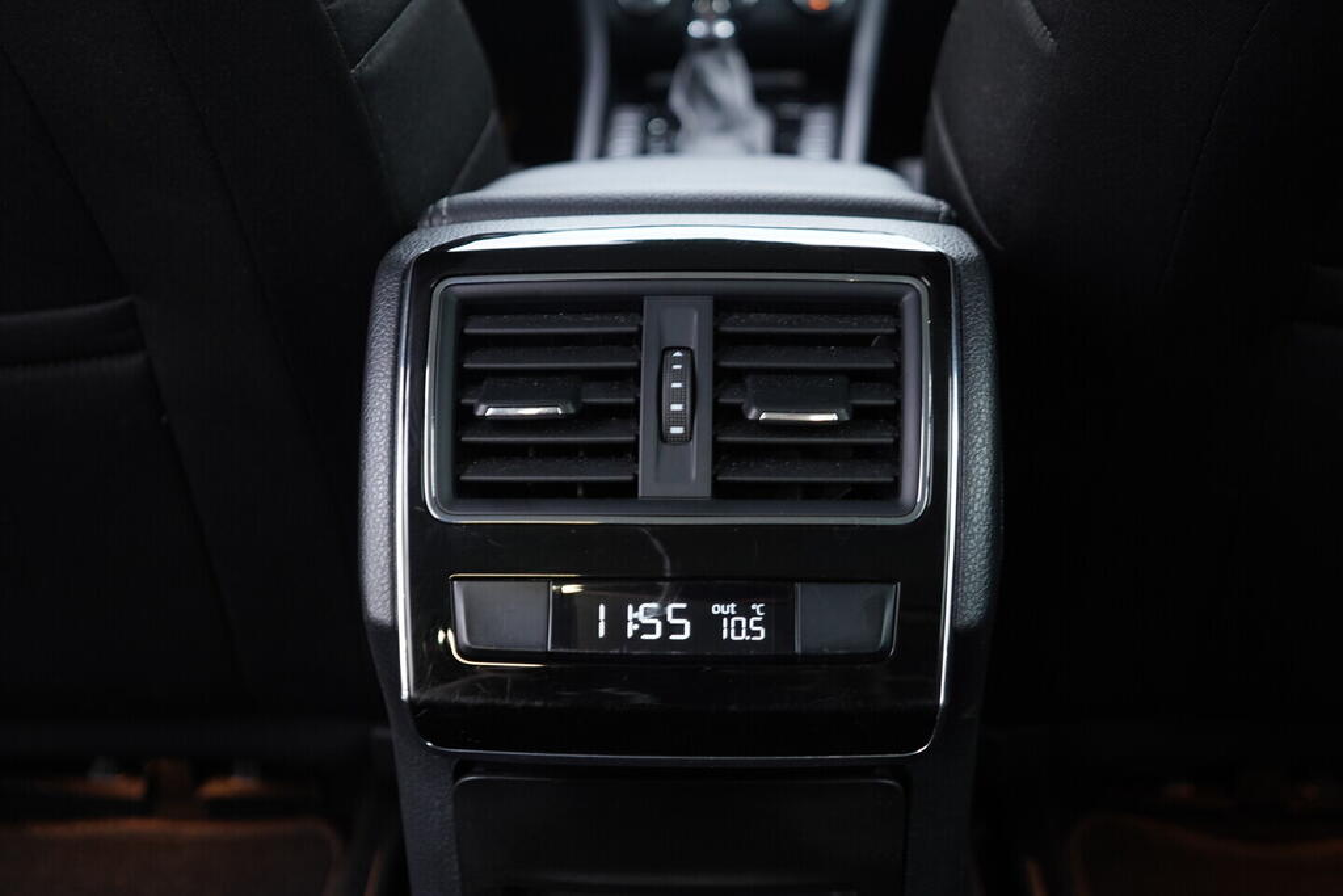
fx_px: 1343
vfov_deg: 36.9
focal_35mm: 36
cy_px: 448
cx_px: 672
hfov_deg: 53.1
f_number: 2.8
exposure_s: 1/40
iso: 500
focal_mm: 24
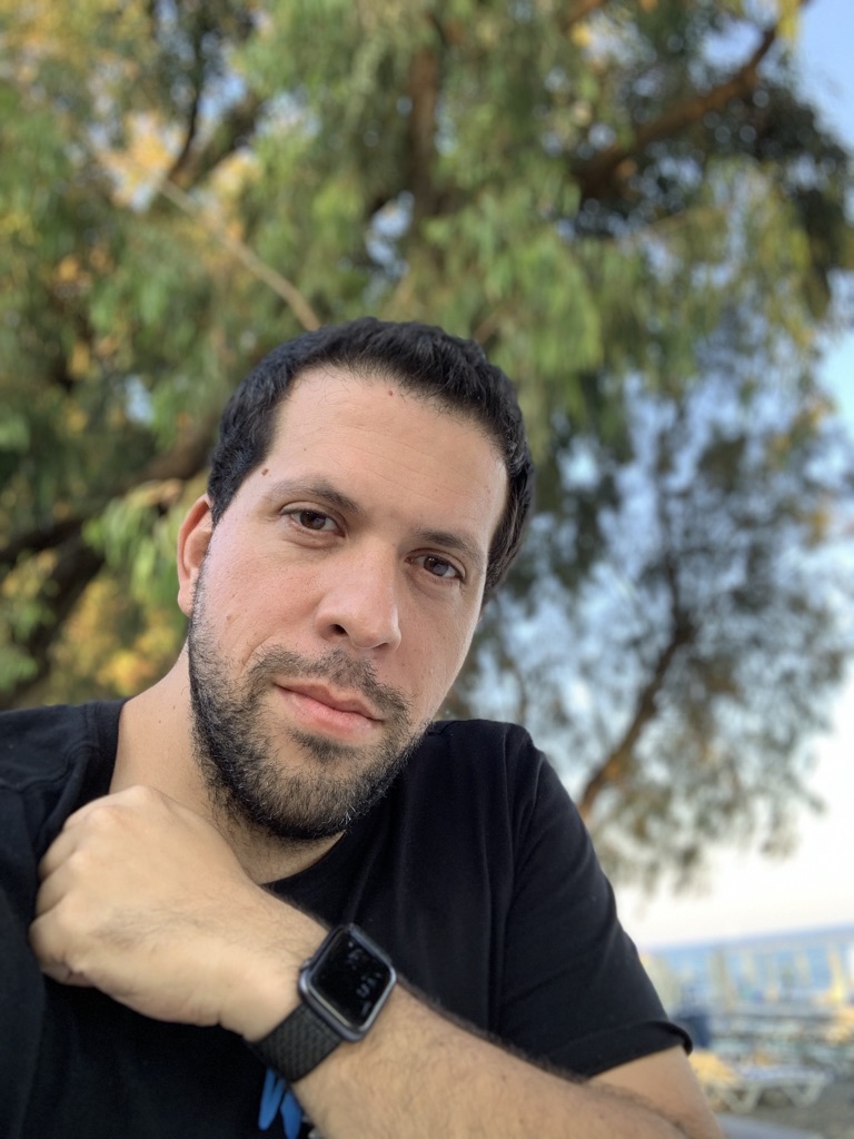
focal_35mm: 32
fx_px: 1053
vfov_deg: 56.8
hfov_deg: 44.2
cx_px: 427
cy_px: 570
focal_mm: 2.87
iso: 50
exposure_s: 1/121
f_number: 2.2
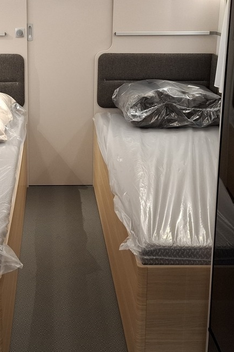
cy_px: 101
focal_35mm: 53
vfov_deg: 36.9
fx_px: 517
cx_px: 64
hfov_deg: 25.3
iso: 250
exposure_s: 1/40
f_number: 1.8
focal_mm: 5.54
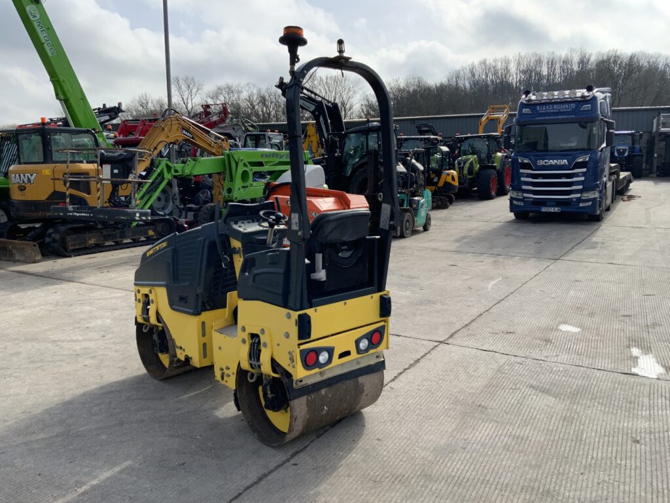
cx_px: 335
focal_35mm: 29
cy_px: 252
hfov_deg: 61.7
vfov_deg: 48.2
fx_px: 561
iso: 16
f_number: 1.8
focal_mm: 3
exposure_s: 1/1311
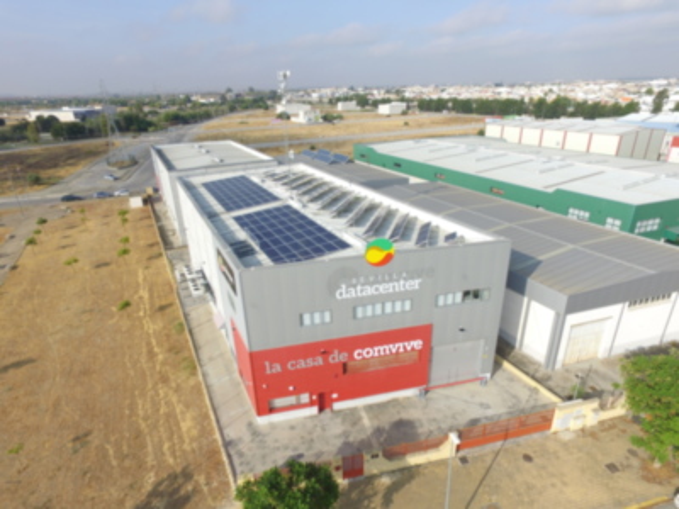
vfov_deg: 66.0
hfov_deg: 81.7
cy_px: 254
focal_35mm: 20
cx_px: 340
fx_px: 392
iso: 100
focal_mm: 3.61
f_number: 2.8
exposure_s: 1/825
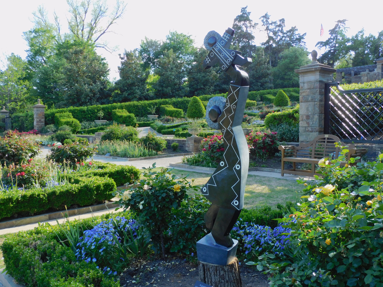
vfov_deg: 42.9
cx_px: 192
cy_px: 144
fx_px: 365
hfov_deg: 55.4
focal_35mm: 33
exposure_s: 1/200
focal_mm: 5.9
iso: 125
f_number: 3.6
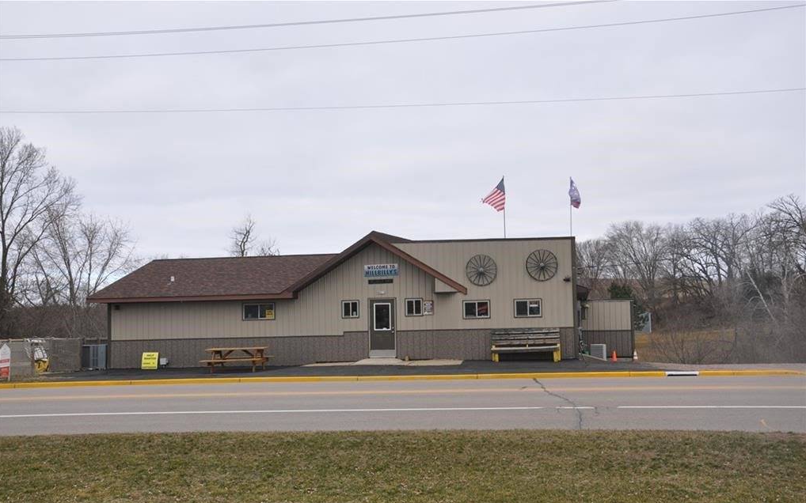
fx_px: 944
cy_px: 268
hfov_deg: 46.2
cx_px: 401
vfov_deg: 29.8
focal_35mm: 43
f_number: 8
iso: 200
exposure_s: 1/200
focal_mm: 28
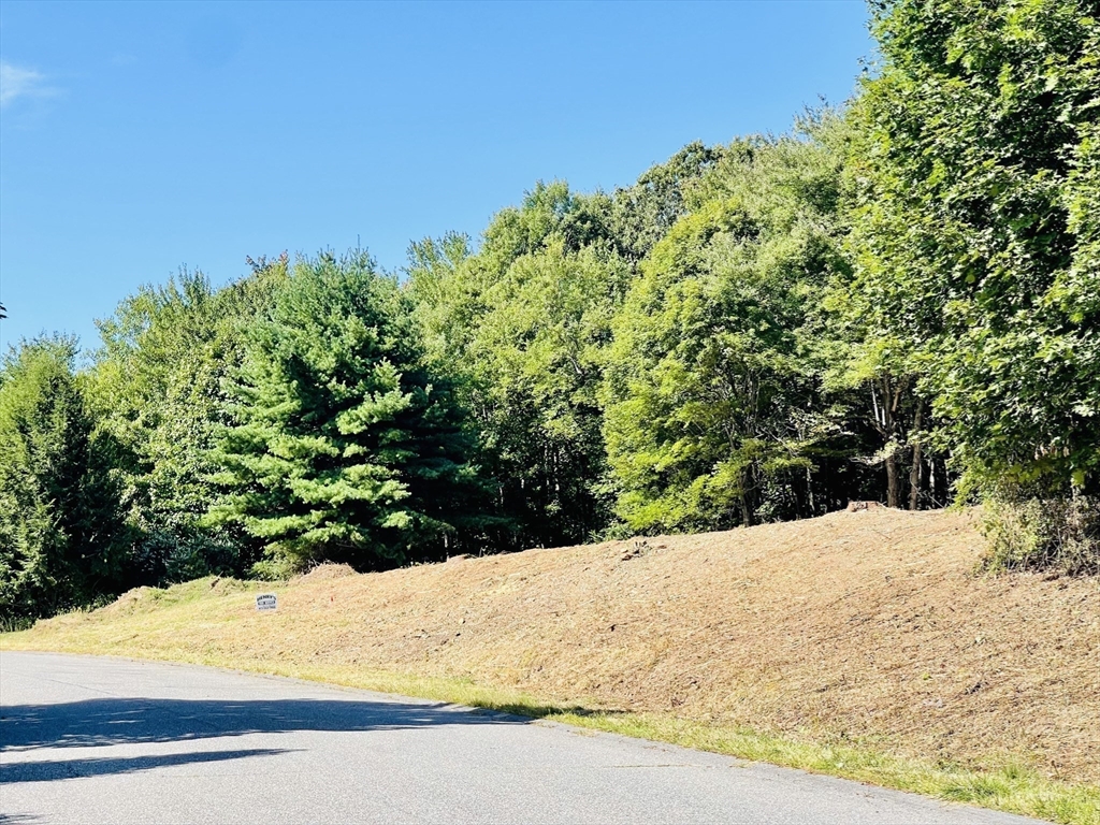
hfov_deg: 30.3
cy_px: 412
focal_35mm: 64
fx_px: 2034
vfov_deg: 22.9
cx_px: 550
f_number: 2.2
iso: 20
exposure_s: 1/626
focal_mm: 7.5
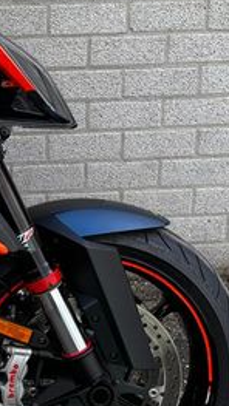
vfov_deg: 30.4
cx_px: -14
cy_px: 150
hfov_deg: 17.0
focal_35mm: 69
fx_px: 745
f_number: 1.6
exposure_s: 1/163
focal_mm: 5.1
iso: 40
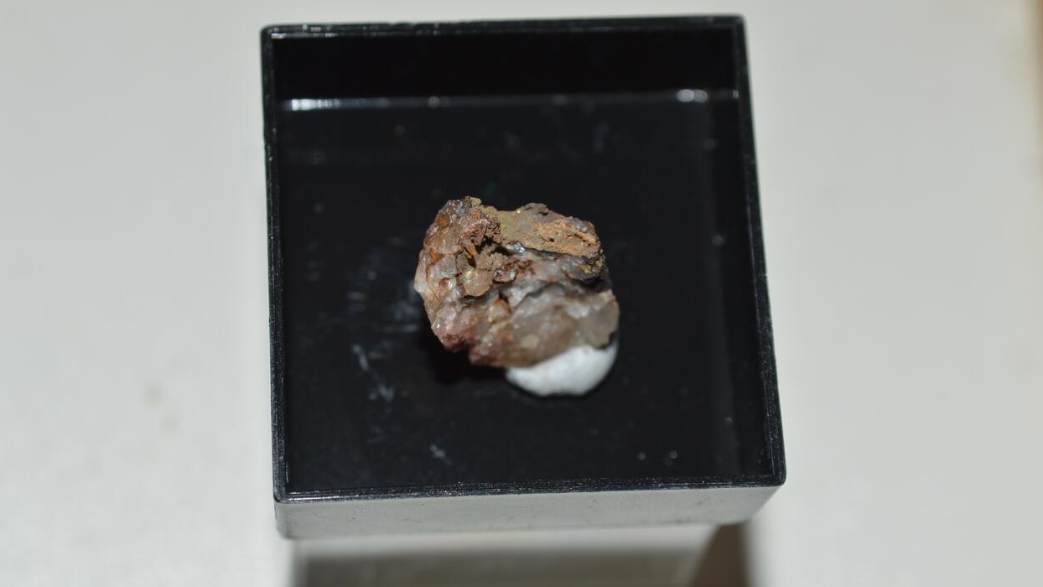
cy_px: 253
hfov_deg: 25.9
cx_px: 522
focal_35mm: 82
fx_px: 2268
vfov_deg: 14.7
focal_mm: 52
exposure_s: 1/60
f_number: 8
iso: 100
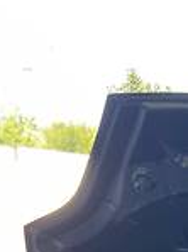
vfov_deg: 15.7
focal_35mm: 105
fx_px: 764
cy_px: 472
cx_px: 347
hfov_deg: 12.7
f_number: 1.8
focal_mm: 4.2
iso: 32
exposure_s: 1/122
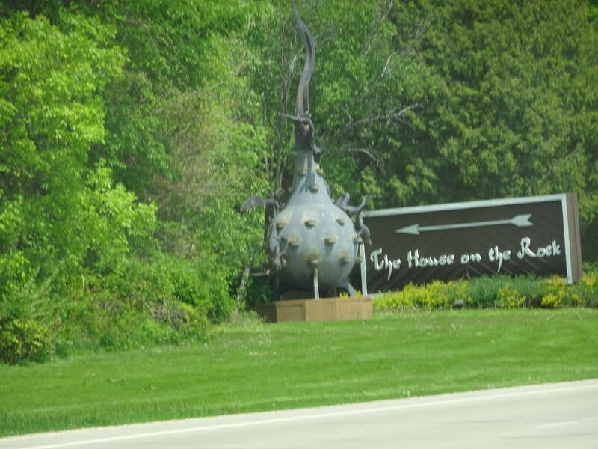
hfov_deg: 6.8
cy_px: 224
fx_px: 5010
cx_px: 299
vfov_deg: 5.1
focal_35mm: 290
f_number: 6.3
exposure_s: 1/250
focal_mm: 49.49
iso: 125
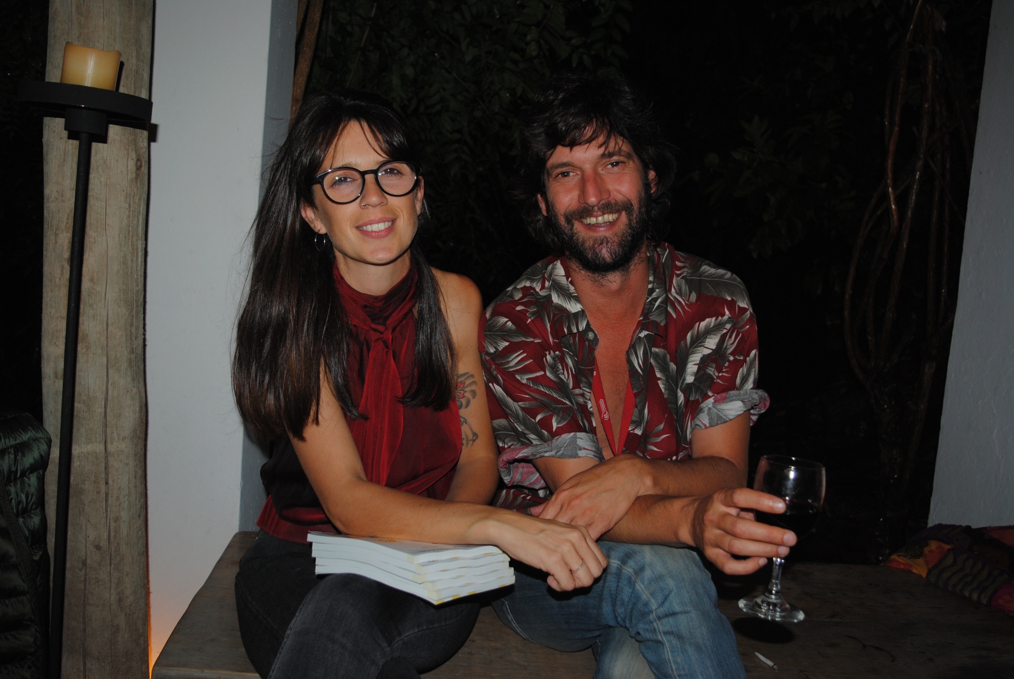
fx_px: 931
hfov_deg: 57.2
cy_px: 340
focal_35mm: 33
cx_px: 507
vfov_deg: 40.1
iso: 200
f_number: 3.8
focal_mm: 22
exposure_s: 1/60
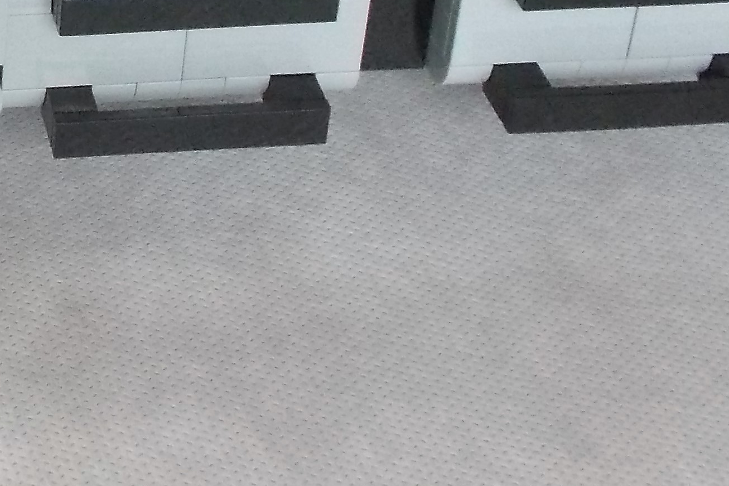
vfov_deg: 11.7
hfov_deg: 17.7
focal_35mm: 110
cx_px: -151
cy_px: -328
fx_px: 2227
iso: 800
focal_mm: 5.3
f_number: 3.4
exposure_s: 1/50
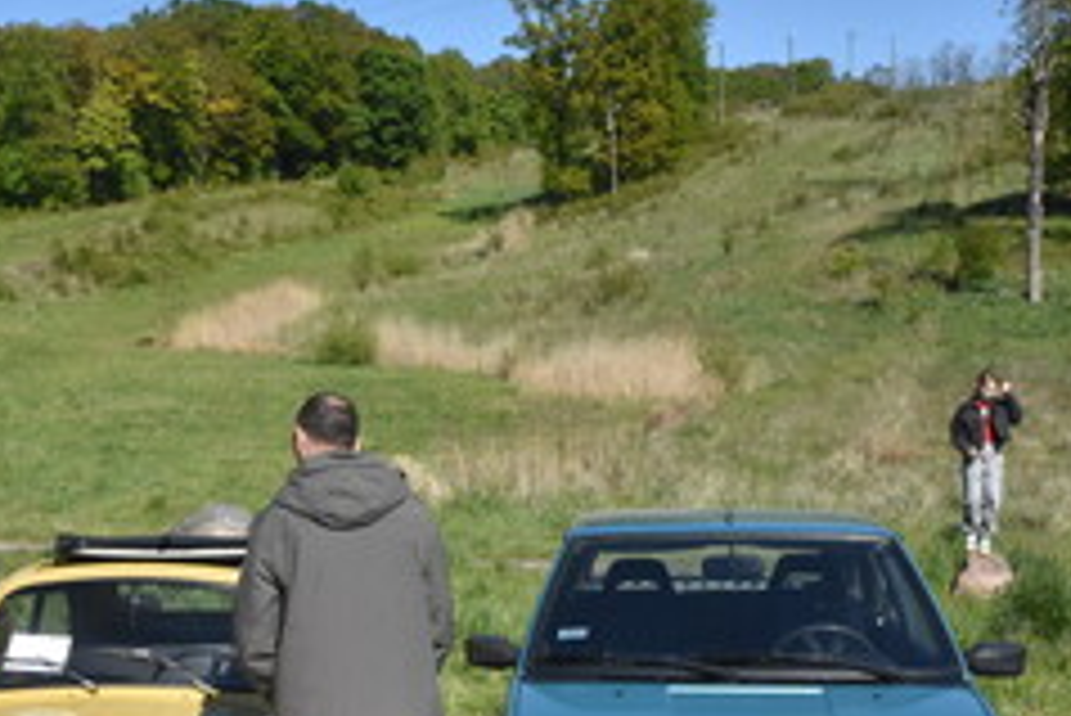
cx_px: 351
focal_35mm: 59
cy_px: 549
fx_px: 1756
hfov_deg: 33.6
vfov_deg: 22.8
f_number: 14
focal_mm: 22
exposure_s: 1/800
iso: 1250
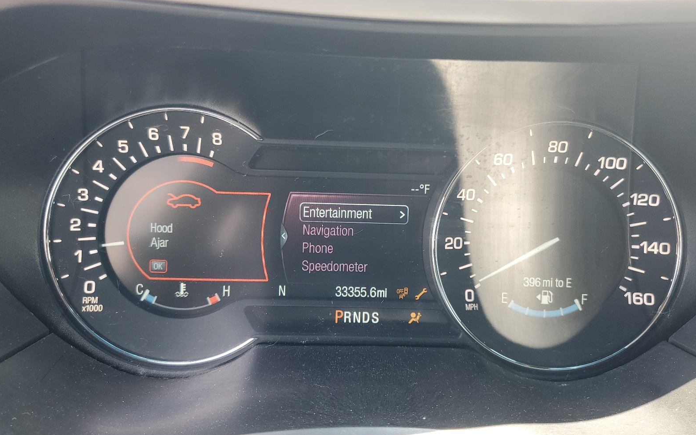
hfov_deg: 66.5
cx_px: 345
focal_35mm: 28
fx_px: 531
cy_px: 197
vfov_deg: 44.5
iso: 52
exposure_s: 1/60.2
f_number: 1.5
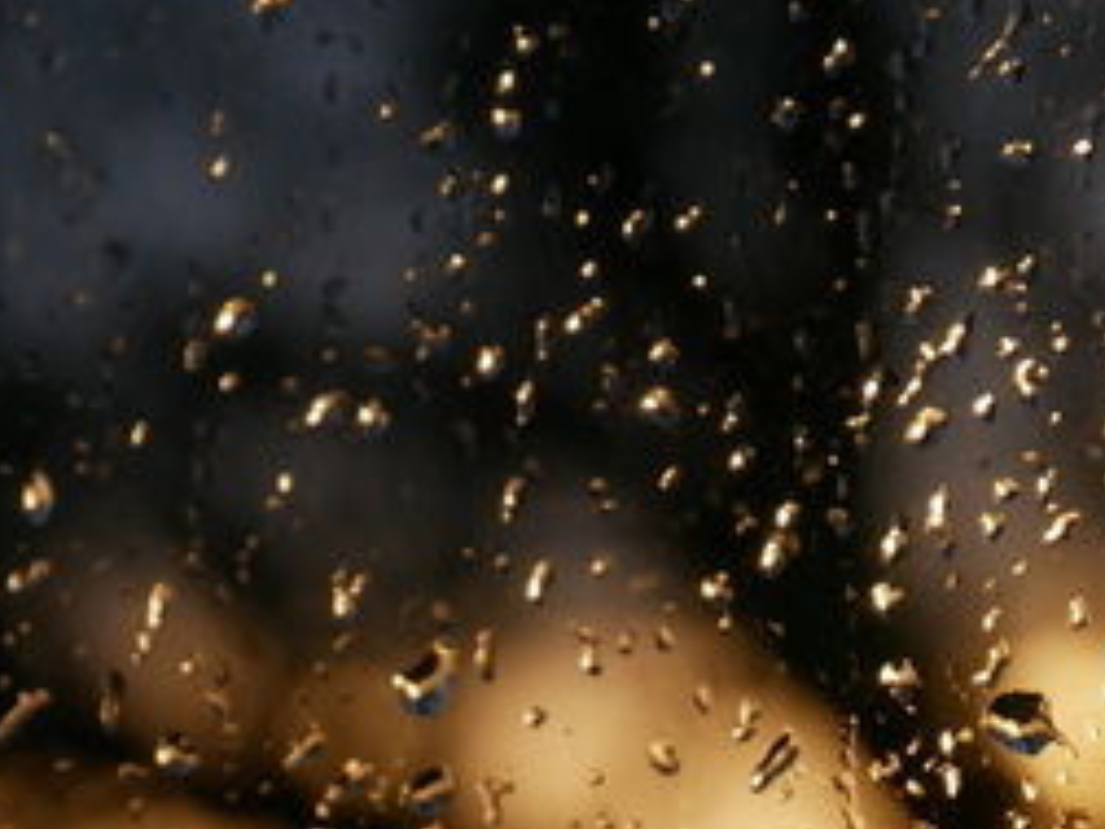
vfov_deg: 3.9
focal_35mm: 378
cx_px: 1129
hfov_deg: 5.2
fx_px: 12066
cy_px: 737
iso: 250
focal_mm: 65
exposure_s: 1/160
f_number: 5.3
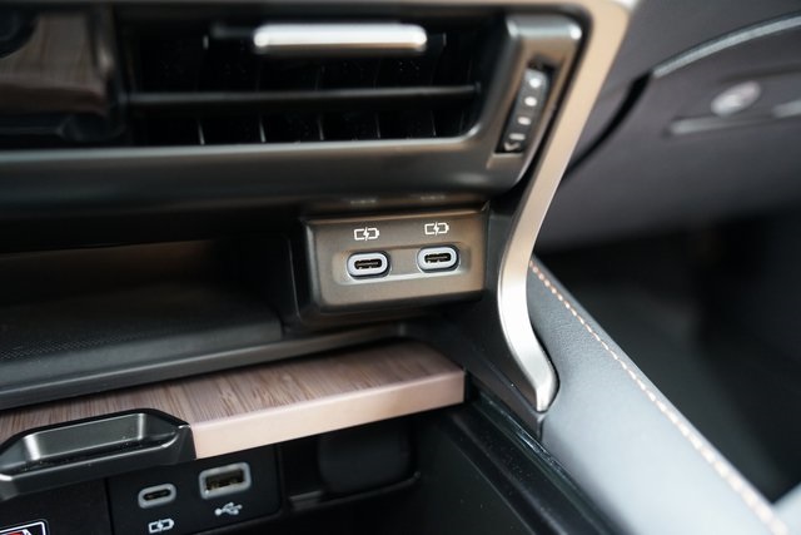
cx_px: 400
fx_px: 823
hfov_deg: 51.9
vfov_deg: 36.0
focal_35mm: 37
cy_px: 268
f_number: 3.2
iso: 2000
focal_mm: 37
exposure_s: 1/60
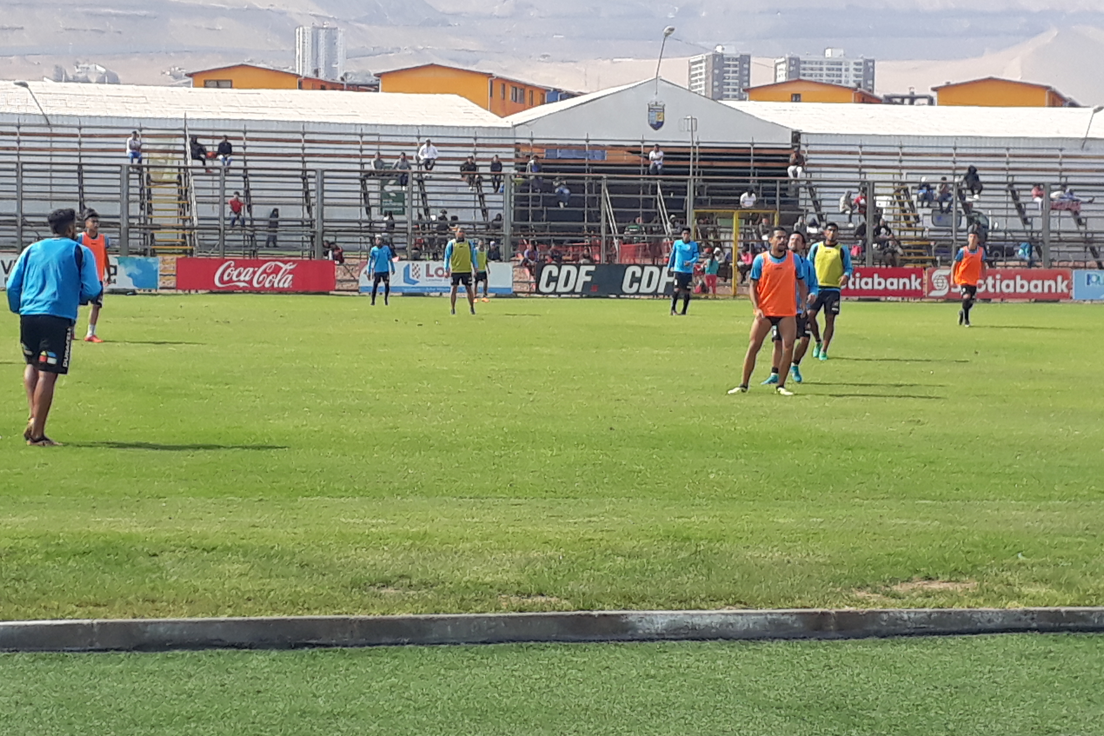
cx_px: 543
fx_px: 889
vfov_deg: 44.9
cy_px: 332
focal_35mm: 29
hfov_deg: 63.7
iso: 40
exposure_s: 1/950
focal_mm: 3.6
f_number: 1.9
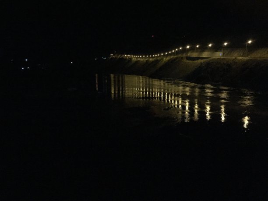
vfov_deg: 48.2
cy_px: 100
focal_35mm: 29
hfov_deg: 61.7
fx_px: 225
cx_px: 134
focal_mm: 4.15
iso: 2000
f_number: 2.2
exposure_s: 1/17
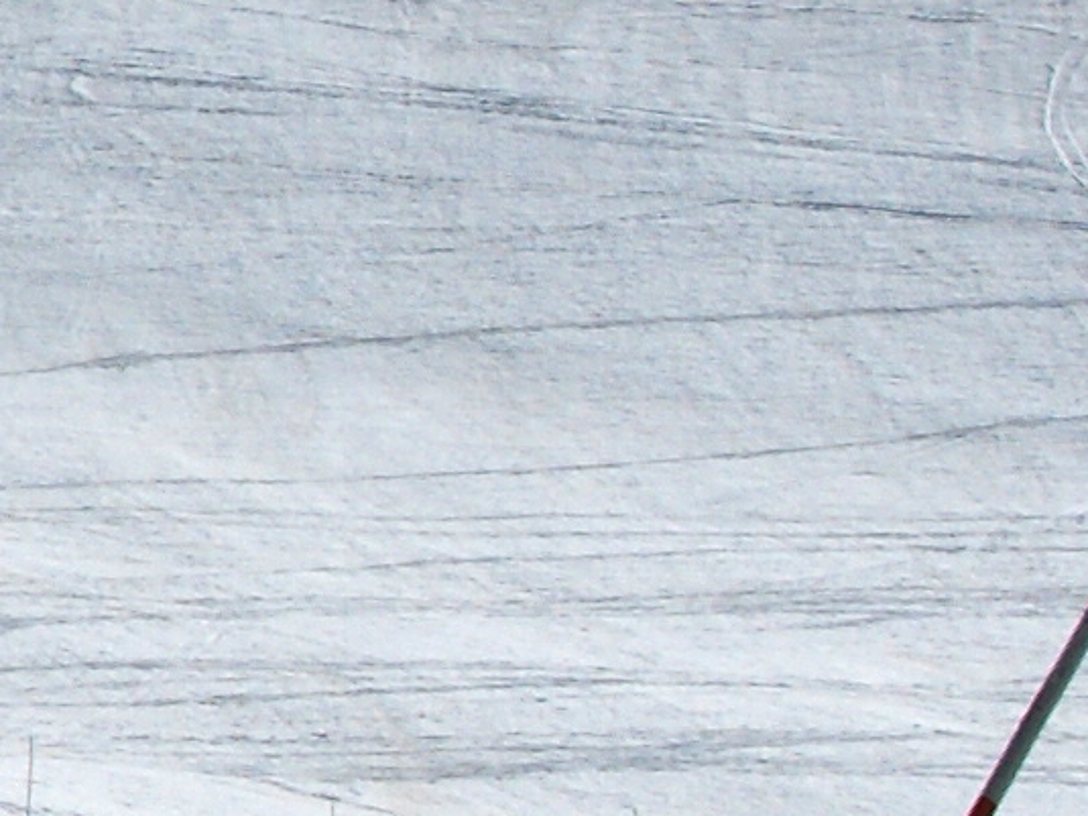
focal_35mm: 297
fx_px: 9333
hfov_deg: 6.2
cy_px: 610
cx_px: -2099
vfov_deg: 5.0
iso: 100
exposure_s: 1/400
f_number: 9
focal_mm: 24
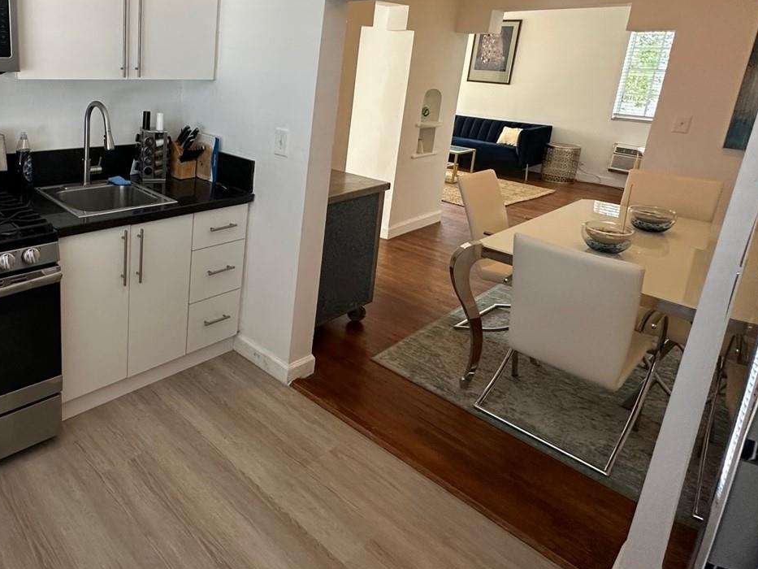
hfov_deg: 67.4
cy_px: 180
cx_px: 197
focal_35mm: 24
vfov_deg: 55.4
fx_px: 526
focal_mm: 2.22
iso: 200
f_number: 2.2
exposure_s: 1/60
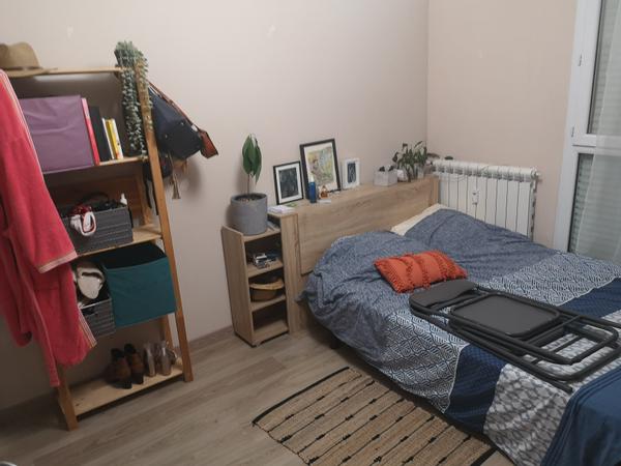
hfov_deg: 65.3
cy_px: 233
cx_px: 310
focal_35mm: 27
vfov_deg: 51.4
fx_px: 484
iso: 500
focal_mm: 5.58
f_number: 1.8
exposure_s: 1/25
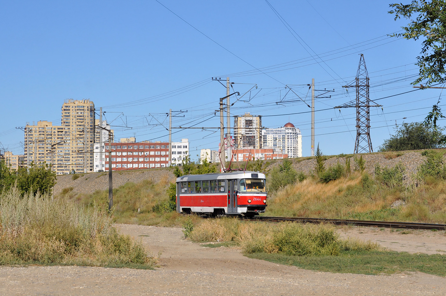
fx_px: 928
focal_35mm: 75
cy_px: 148
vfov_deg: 18.1
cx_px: 223
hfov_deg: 27.0
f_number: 9
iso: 200
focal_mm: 50
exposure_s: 1/640
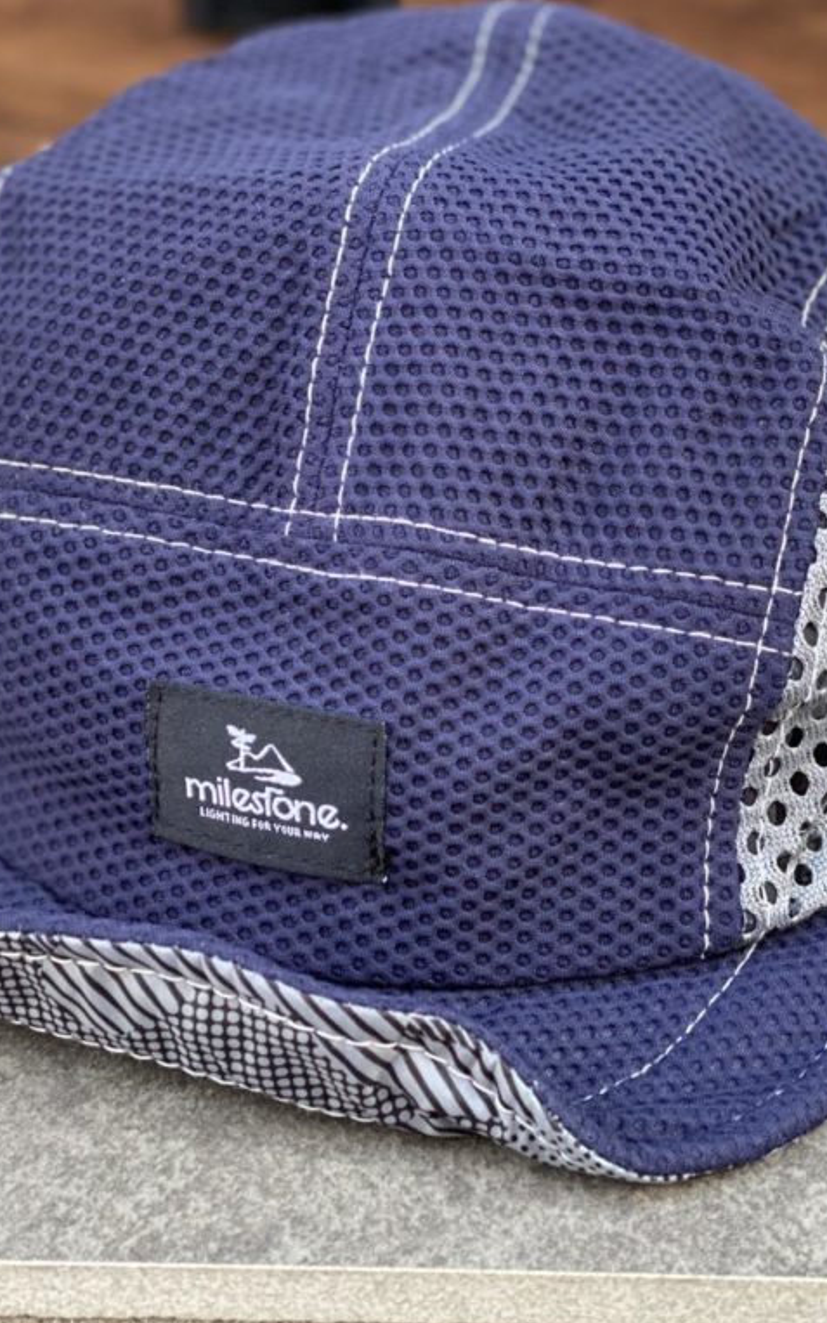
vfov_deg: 27.8
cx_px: 432
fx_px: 2668
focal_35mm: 74
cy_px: 664
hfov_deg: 17.6
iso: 125
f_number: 2
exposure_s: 1/122
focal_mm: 6
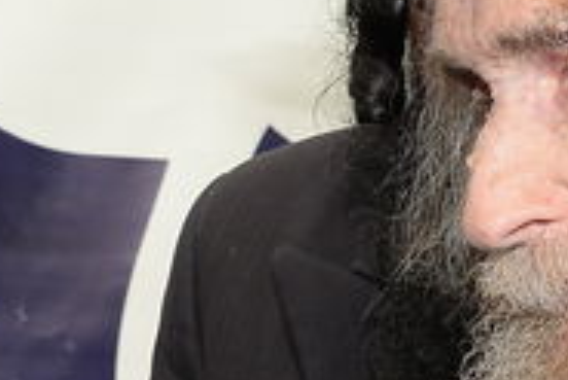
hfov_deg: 9.0
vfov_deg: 6.0
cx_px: 386
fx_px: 3600
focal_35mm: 228
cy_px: 576
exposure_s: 1/60
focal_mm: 30
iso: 500
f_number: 5.6
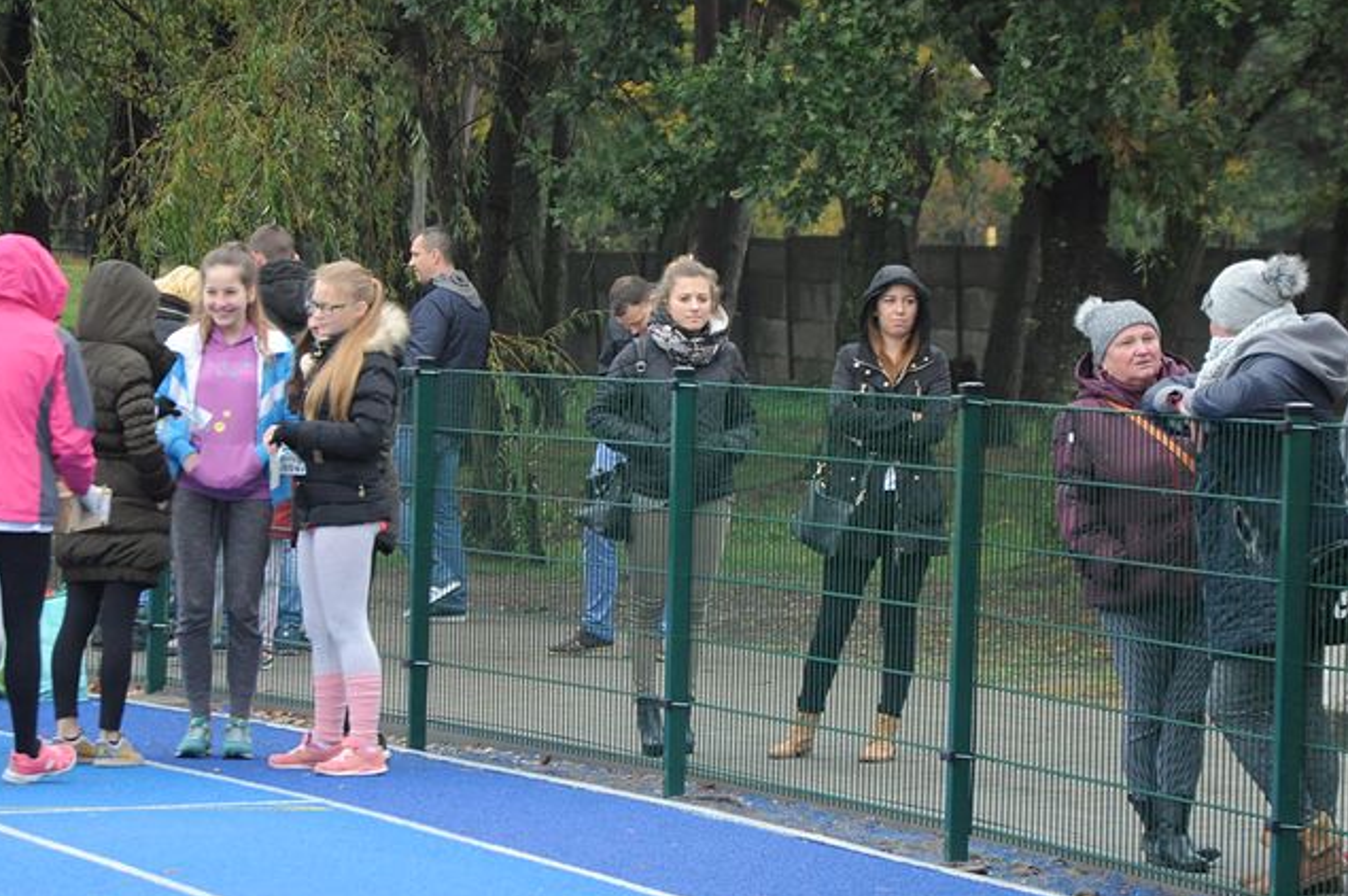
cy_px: 477
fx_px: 7880
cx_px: 684
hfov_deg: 9.8
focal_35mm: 211
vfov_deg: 6.5
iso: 1000
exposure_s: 1/80
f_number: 5.6
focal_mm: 105
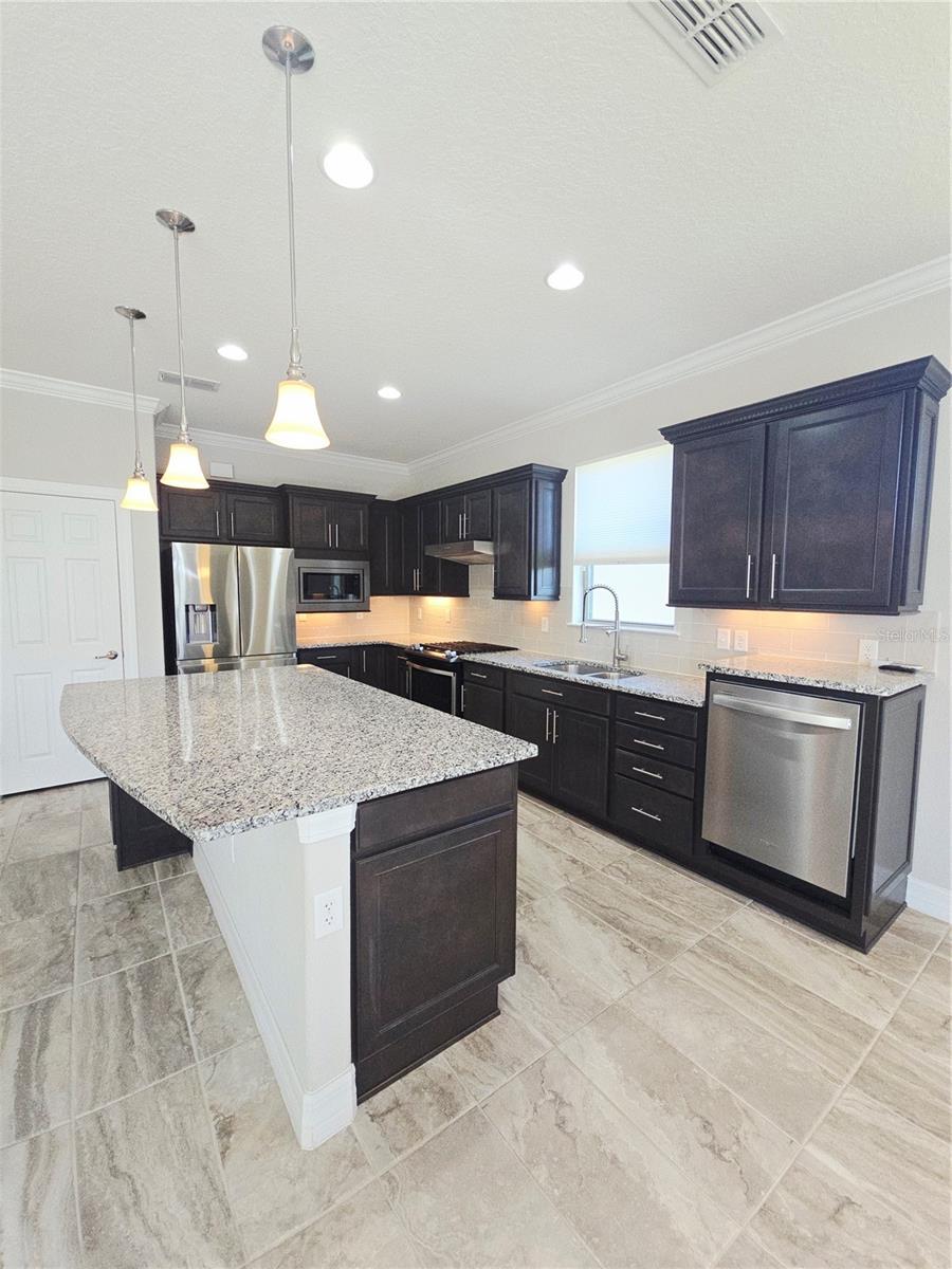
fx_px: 477
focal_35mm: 13
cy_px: 634
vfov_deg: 106.2
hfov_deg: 89.9
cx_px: 476
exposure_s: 1/60
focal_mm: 2.2
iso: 80
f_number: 2.2
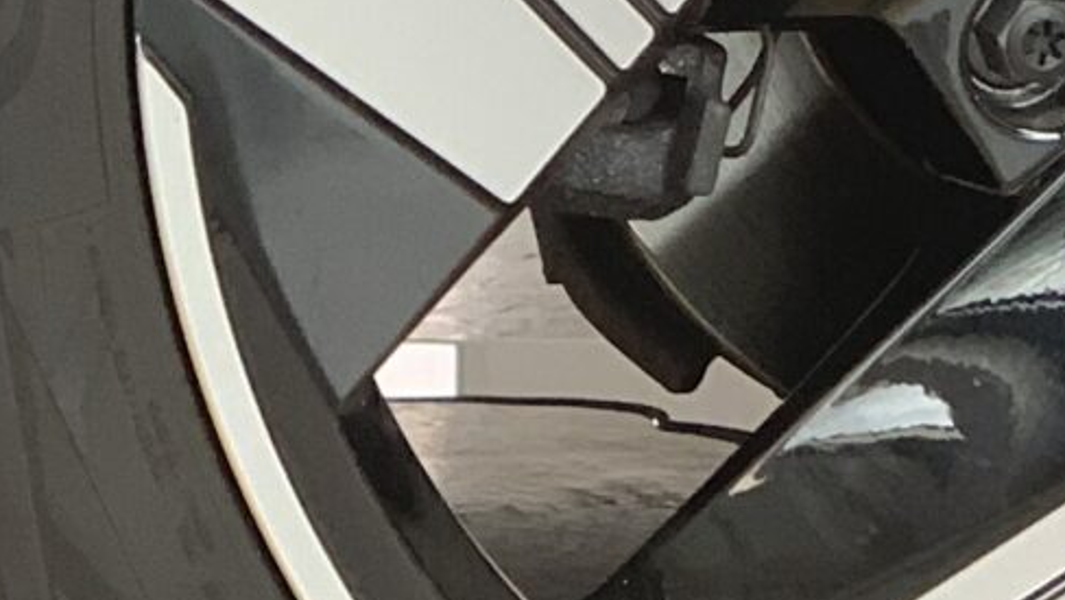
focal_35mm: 297
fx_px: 8391
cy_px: -746
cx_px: 921
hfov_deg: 7.2
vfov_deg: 4.0
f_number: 2.4
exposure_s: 1/122
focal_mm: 6
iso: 64
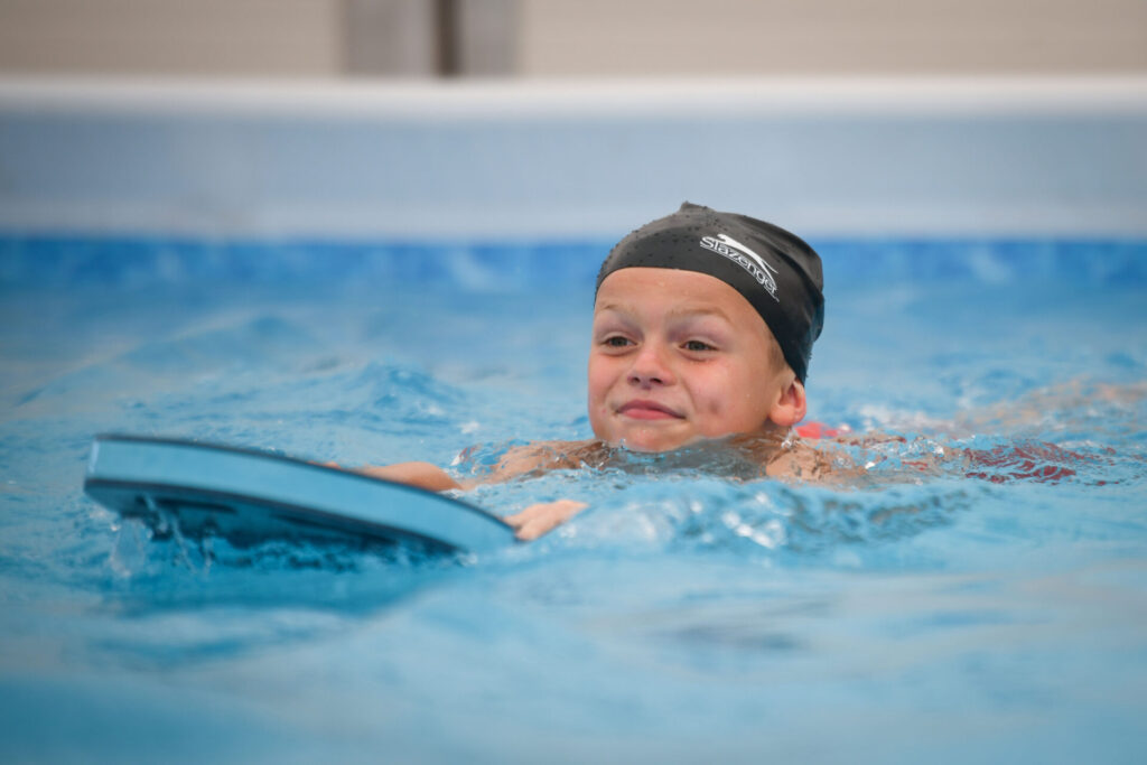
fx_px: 6213
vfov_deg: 7.0
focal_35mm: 195
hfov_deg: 10.5
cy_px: 382
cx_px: 574
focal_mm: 195
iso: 200
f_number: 2.8
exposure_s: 1/800
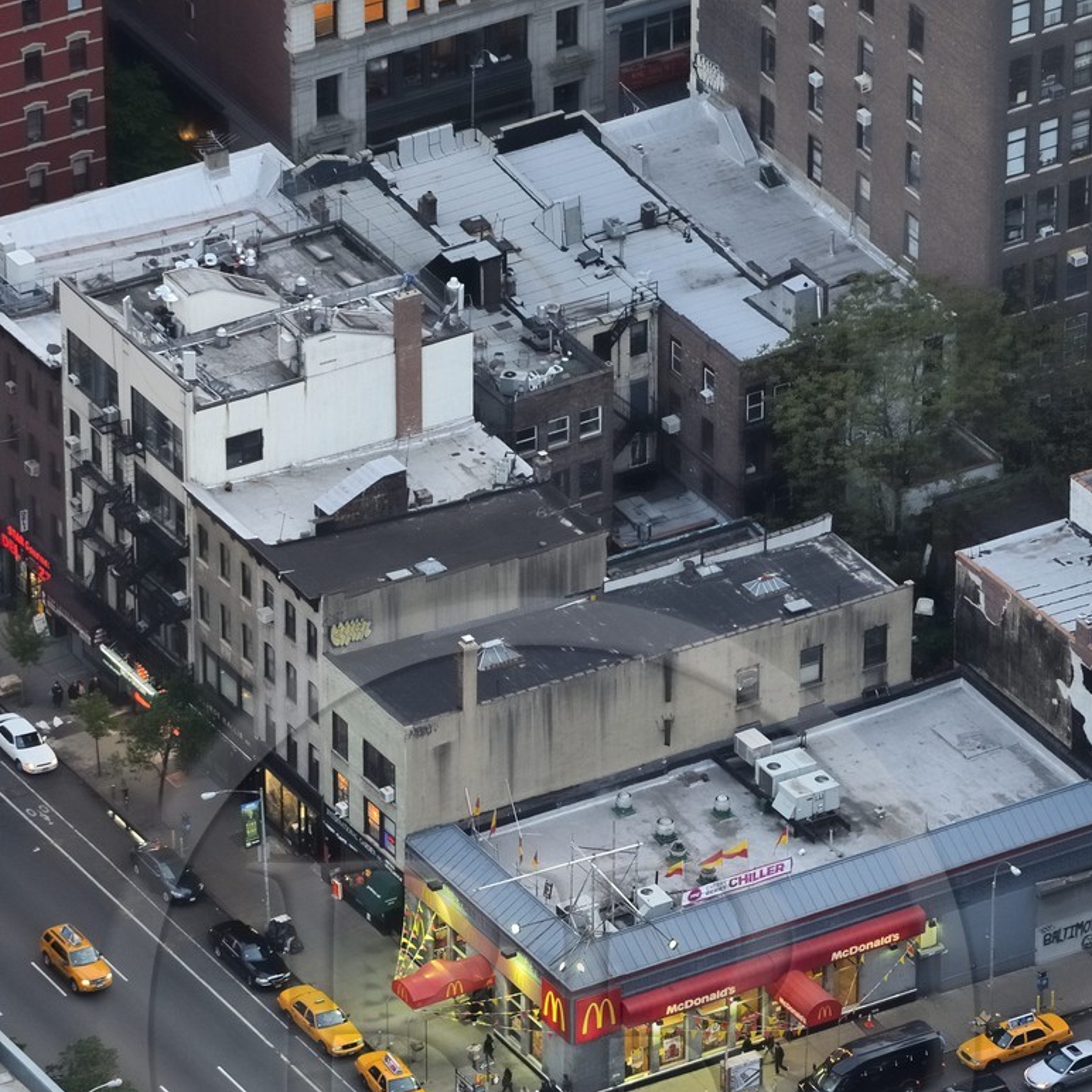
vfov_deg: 5.0
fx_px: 12563
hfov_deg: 5.0
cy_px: 1037
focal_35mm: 352
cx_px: 538
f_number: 3.2
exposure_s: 1/160
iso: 800
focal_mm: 200
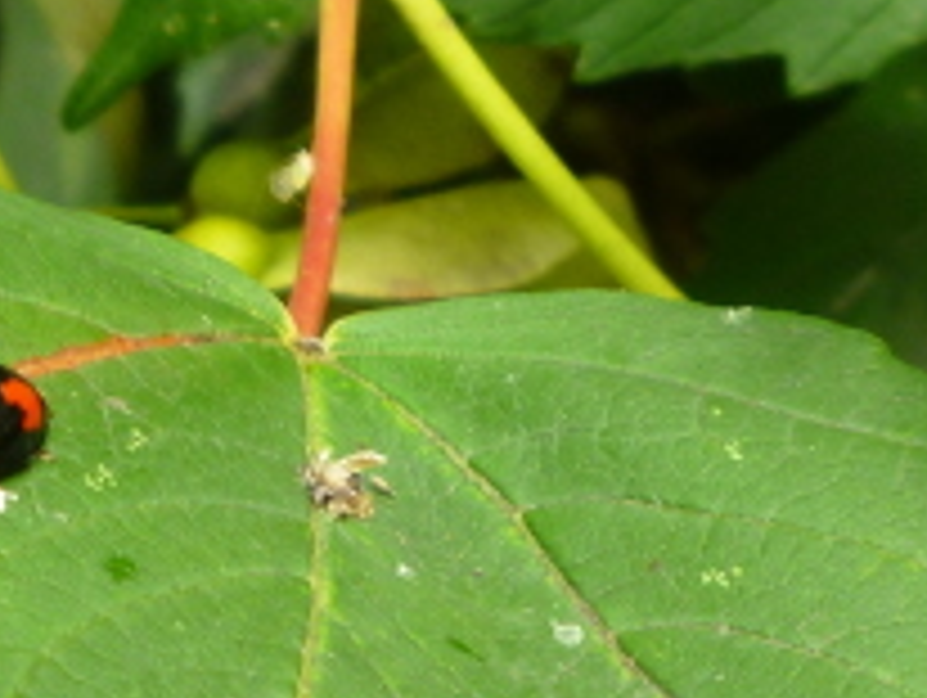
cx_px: -68
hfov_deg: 15.9
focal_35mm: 121
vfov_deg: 12.3
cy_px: 342
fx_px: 3244
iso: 80
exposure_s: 1/100
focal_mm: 5.8
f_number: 3.5
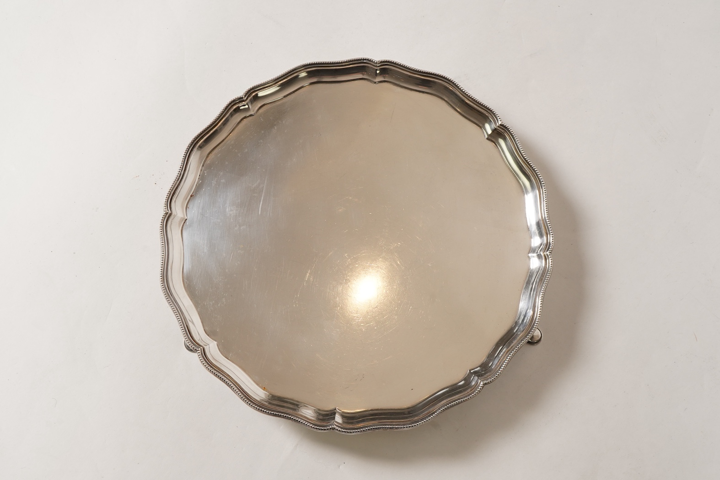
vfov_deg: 29.9
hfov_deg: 43.6
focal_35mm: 45
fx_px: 900
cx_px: 360
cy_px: 240
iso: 400
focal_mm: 30
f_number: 22
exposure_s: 1/125
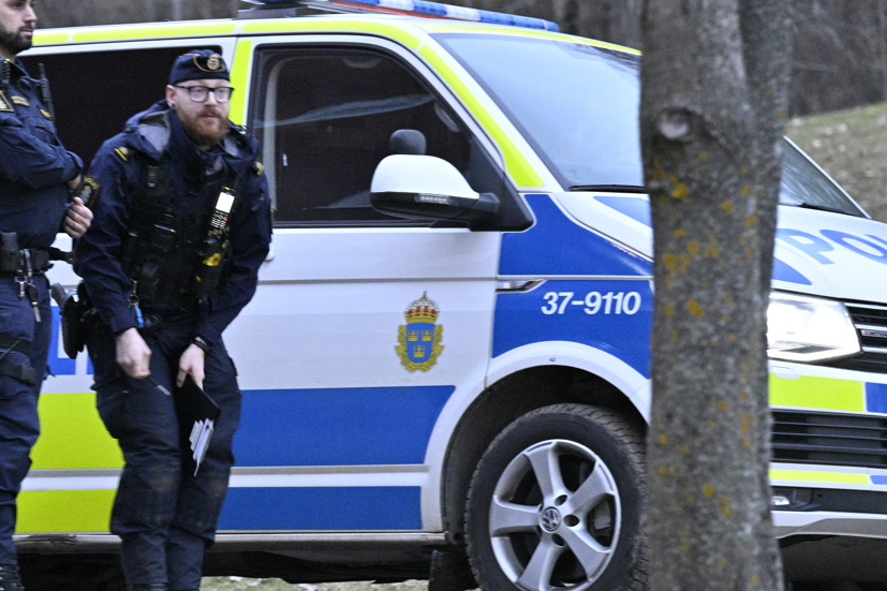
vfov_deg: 4.2
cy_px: 312
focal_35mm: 329
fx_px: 8104
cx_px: 175
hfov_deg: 6.3
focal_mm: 200
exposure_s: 1/40
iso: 8000
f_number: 5
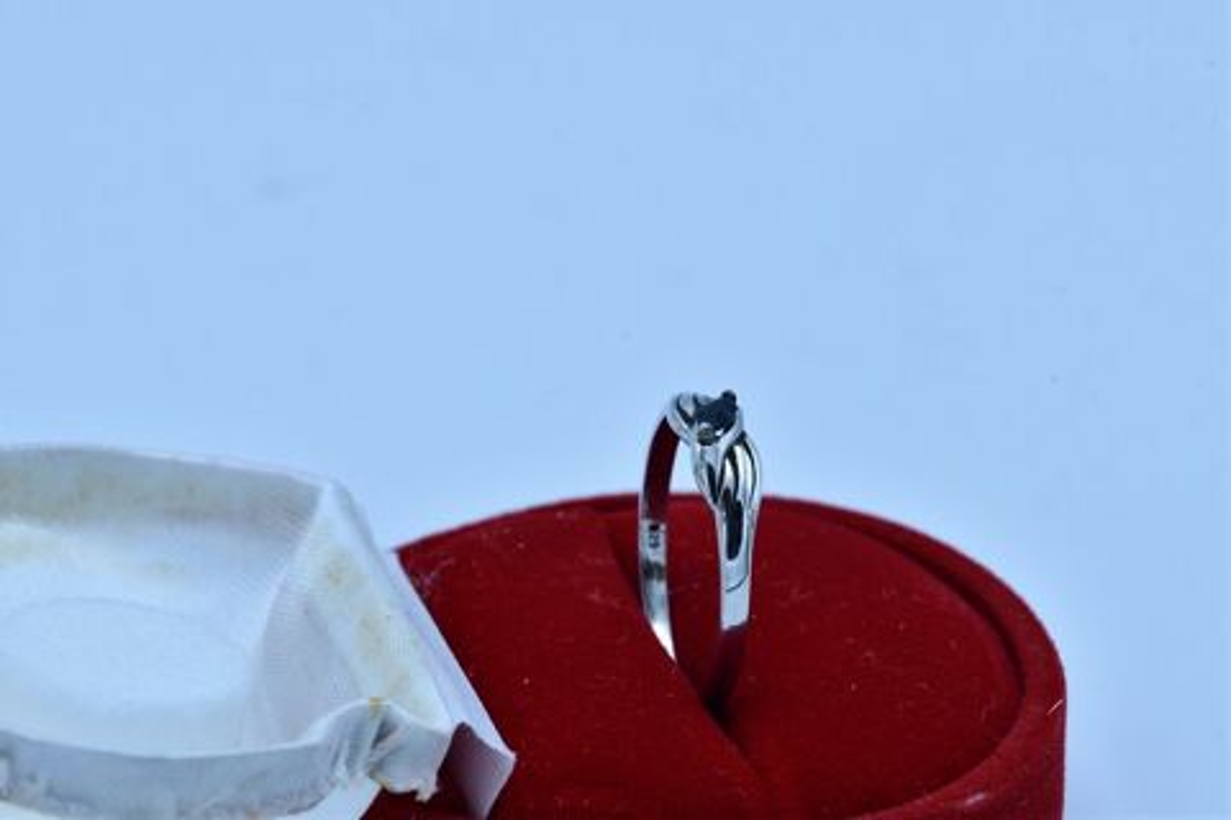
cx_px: 616
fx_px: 5368
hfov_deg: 13.1
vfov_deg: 8.7
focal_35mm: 157
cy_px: 410
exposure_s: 1/400
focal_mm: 105
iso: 640
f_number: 16
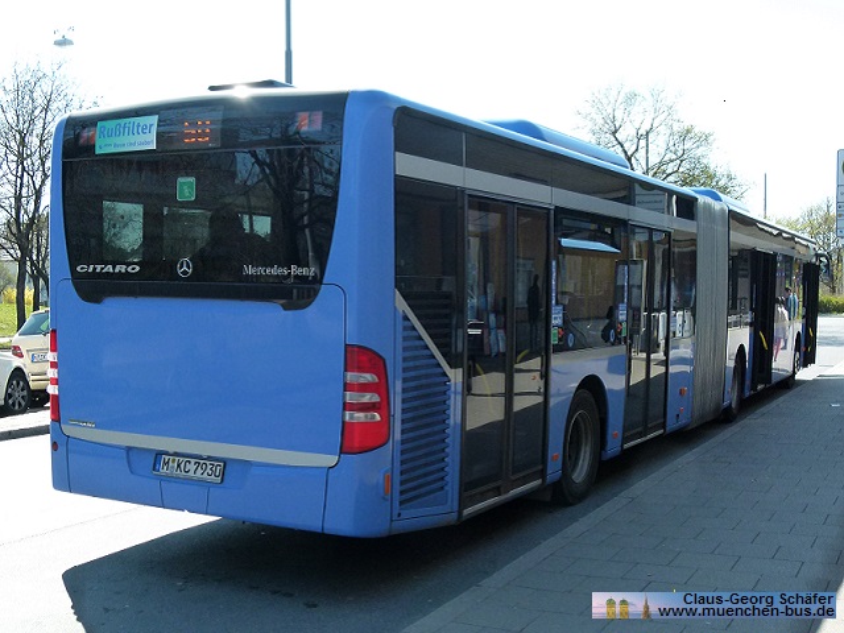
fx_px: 829
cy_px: 316
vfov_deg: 41.8
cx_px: 422
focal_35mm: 34
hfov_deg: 54.0
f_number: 4
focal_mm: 6.2
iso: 160
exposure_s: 1/320
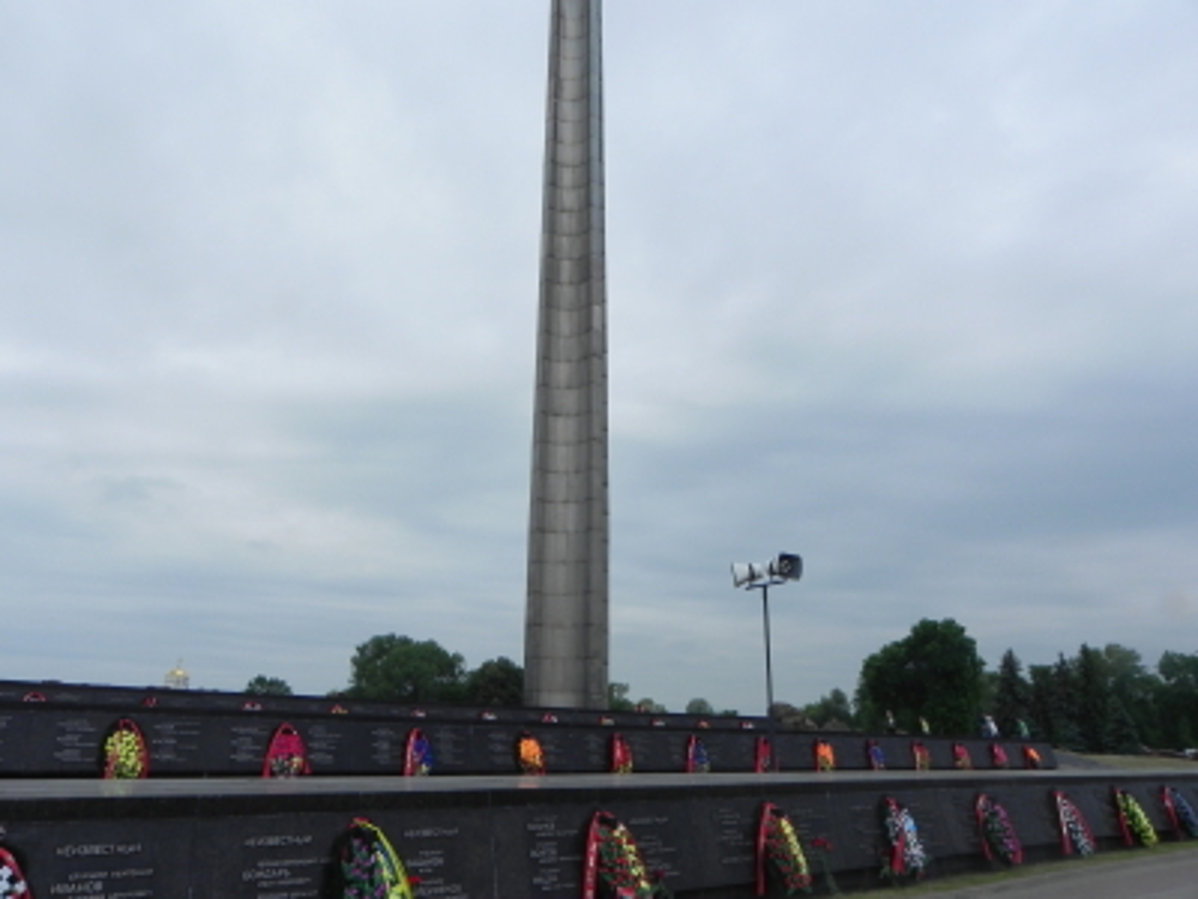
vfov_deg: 53.1
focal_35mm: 26
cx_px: 599
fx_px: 900
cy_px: 450
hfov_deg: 67.3
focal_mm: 4.6
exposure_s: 1/500
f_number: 8
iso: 160
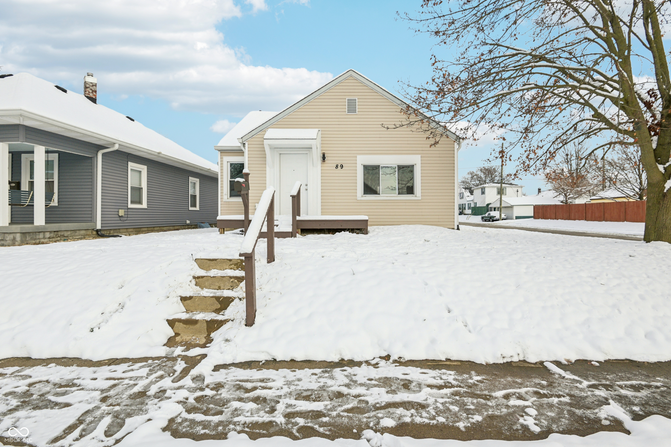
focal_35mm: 17
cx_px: 354
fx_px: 317
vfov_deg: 70.4
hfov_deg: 93.2
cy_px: 211
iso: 100
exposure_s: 1/640
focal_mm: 16
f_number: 8
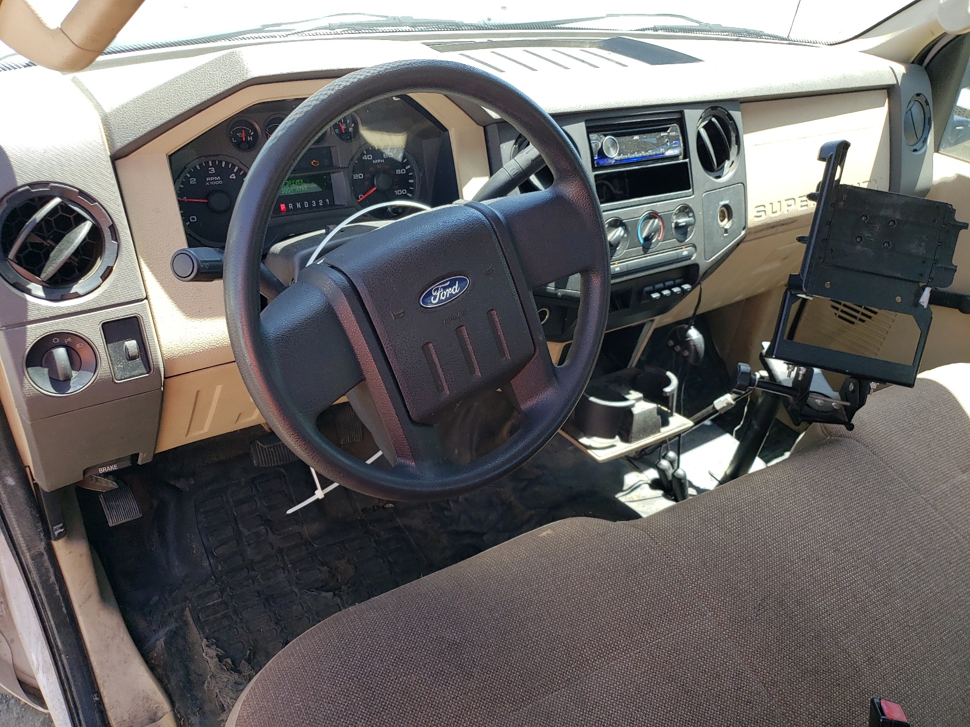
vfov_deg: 53.1
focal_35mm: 26
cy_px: 364
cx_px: 485
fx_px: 729
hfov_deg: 67.3
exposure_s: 1/294
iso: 50
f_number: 1.5
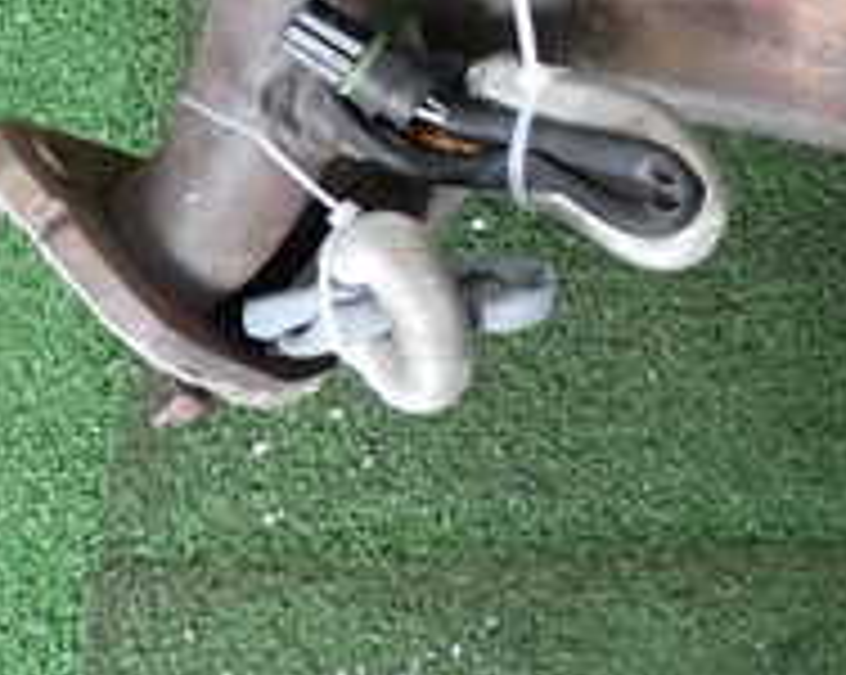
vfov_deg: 18.2
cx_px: 1094
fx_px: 1951
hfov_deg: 22.0
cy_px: -216
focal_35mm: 78
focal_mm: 4.5
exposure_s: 1/40
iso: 200
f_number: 2
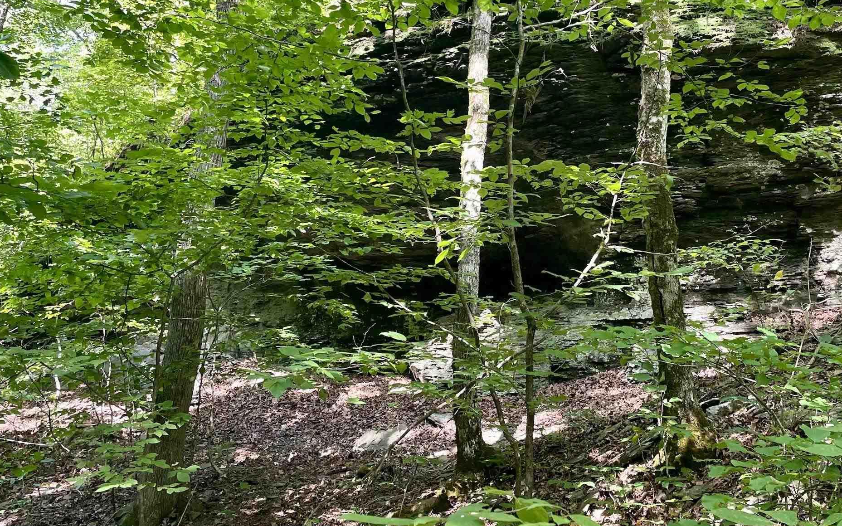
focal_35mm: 38
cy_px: 227
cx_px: 511
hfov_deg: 51.2
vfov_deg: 33.5
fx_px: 872
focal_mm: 4.2
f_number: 1.6
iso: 125
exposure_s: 1/121
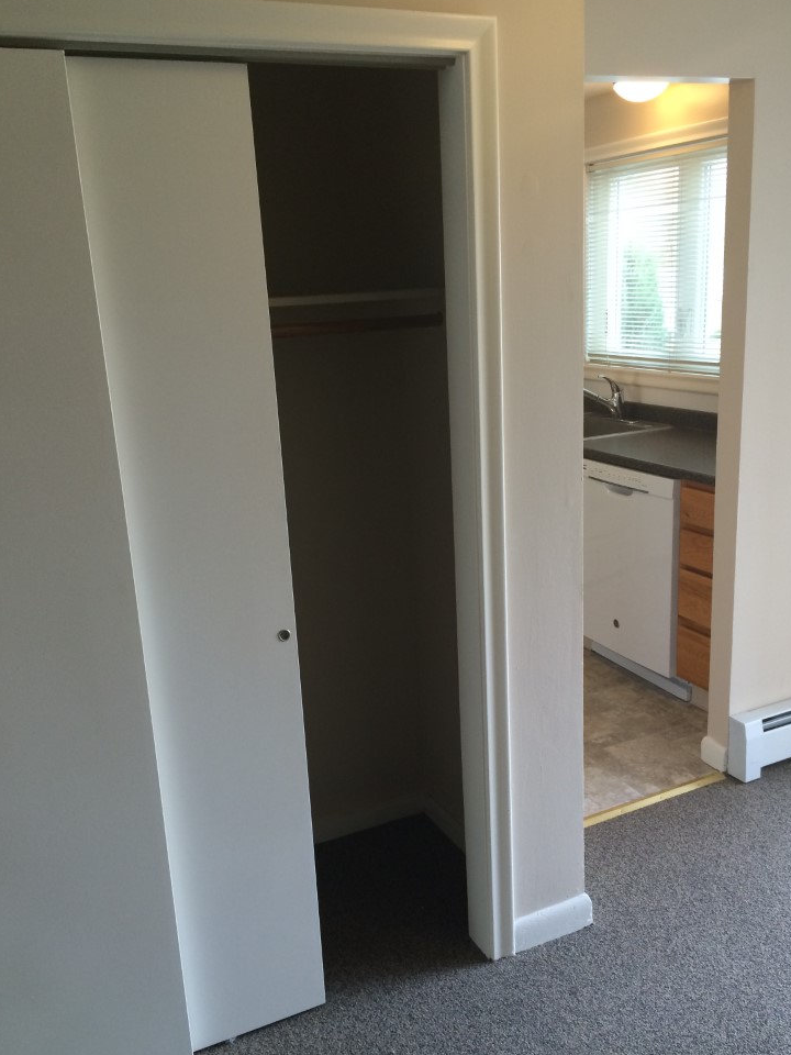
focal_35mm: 32
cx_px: 399
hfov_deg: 44.2
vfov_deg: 56.8
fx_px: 975
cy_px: 546
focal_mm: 4.12
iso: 64
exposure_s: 1/30
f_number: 2.2
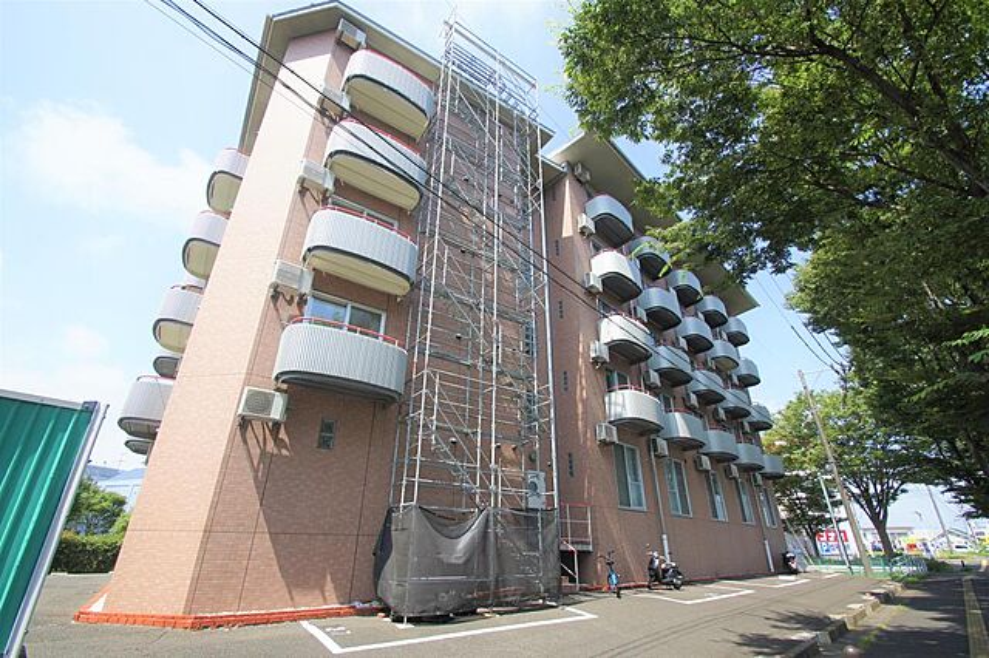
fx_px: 412
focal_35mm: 15
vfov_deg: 77.3
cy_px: 329
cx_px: 494
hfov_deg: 100.4
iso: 100
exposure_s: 1/125
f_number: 7.1
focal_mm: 10
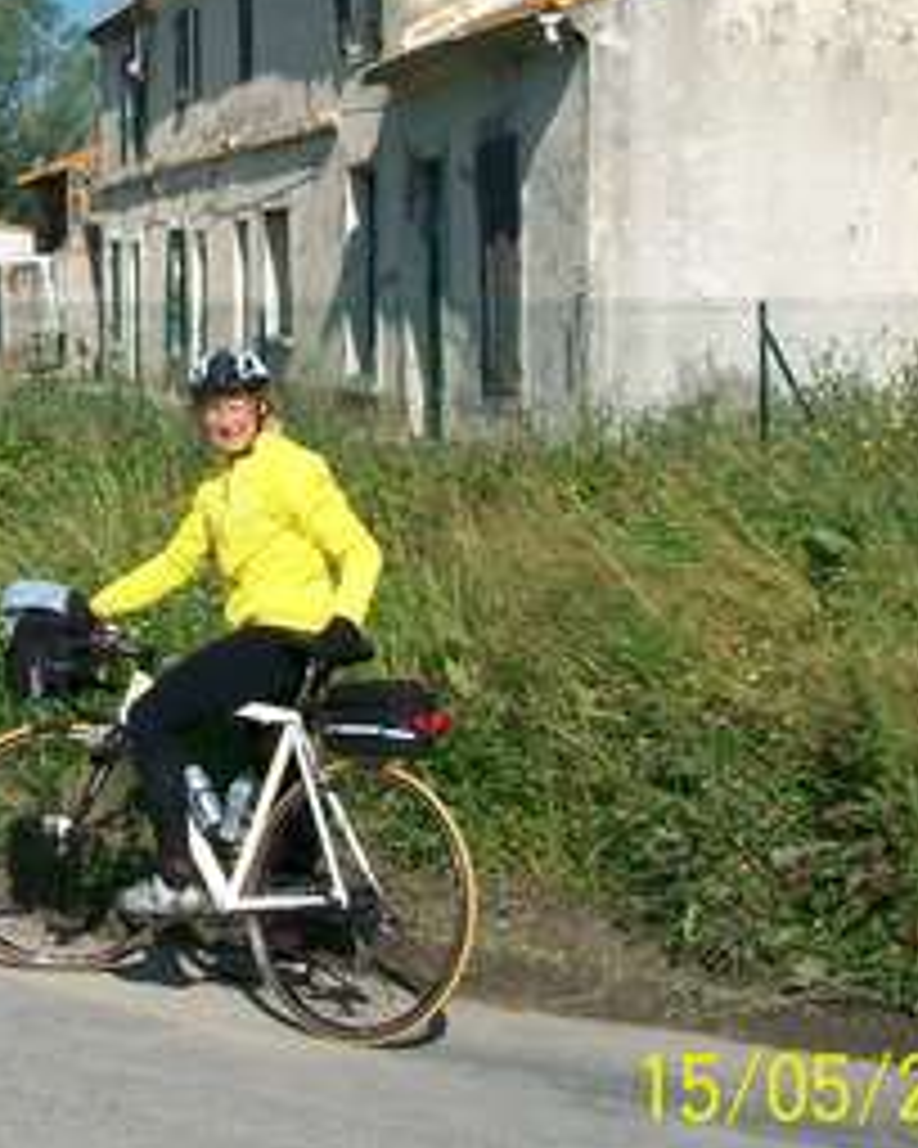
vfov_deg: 24.2
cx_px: -144
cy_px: 302
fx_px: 2649
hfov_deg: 18.7
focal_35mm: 78
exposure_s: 1/500
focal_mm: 5.7
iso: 80
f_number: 5.5
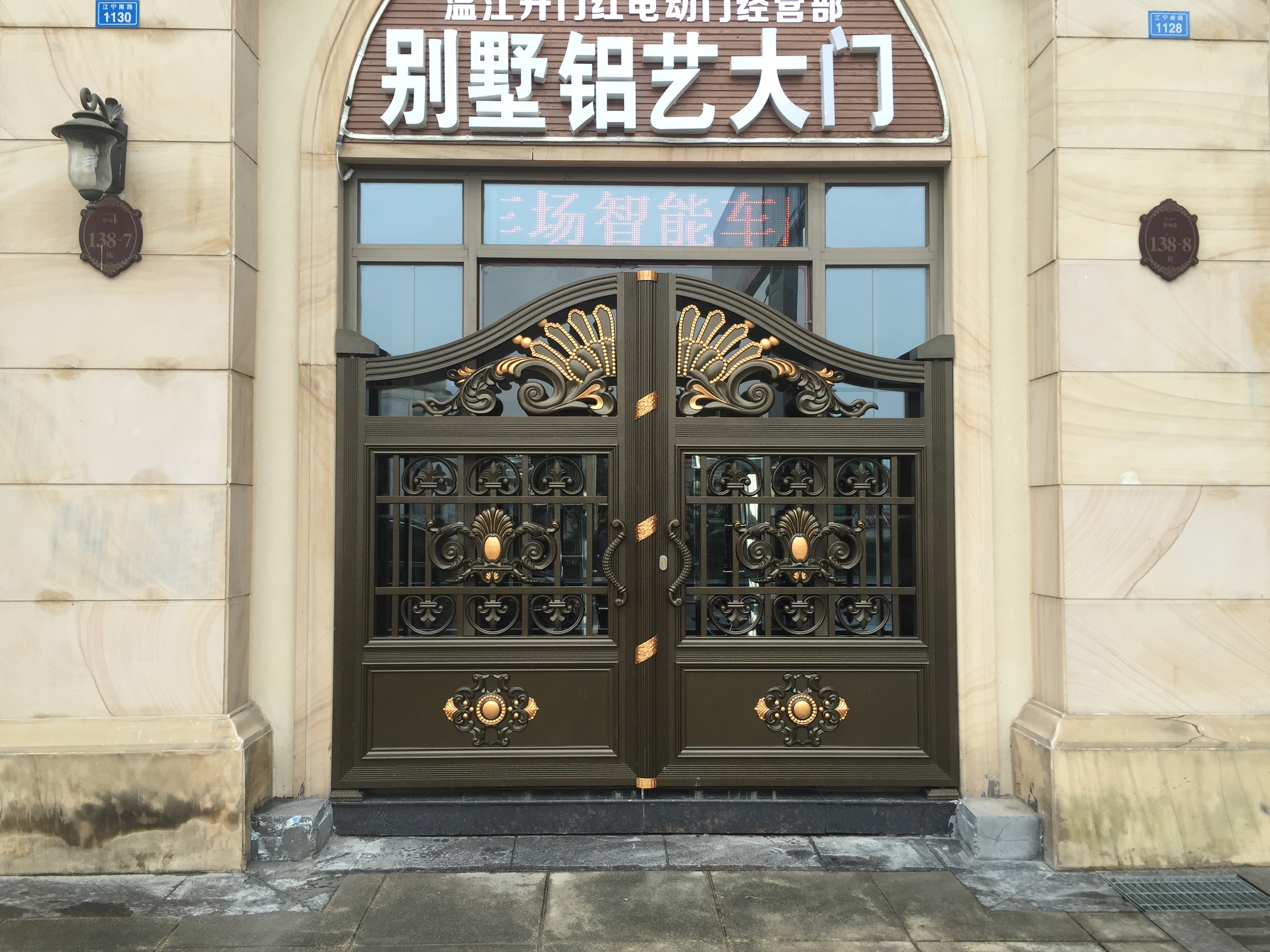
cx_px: 635
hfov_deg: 61.7
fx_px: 1064
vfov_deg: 48.2
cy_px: 476
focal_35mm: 29
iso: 32
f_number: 2.2
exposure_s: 1/115
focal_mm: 4.15
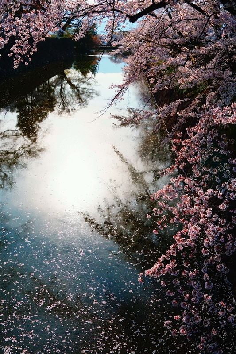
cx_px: 118
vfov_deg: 53.1
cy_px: 177
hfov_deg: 36.9
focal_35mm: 36
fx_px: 354
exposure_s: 1/400
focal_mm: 24
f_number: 8
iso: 100
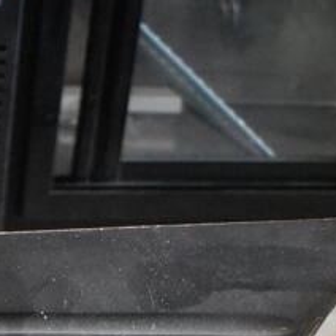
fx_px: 1208
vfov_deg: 14.0
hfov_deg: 15.6
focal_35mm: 110
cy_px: 609
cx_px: 19
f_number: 3.5
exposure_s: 1/125
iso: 5600
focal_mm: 20
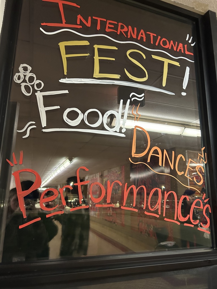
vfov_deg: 67.3
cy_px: 144
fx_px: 217
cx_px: 108
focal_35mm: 26
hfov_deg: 53.1
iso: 640
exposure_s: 1/40
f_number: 1.5
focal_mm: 5.7
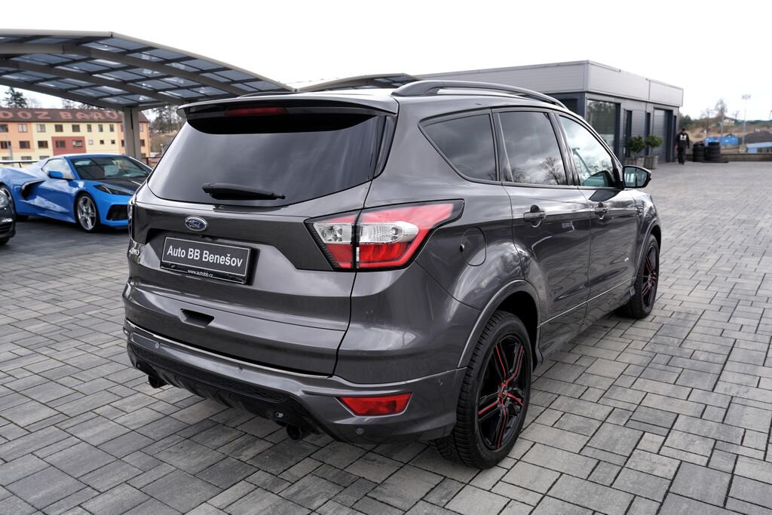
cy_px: 258
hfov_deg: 63.7
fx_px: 622
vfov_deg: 45.0
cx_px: 386
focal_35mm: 29
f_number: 5.6
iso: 100
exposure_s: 1/125
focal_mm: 29
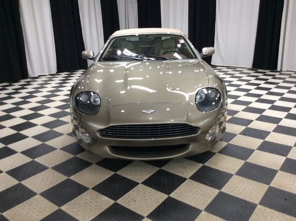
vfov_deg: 44.1
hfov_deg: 56.9
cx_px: 148
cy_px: 110
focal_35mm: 32
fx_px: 273
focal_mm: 3.3
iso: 50
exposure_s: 1/24
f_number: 2.4
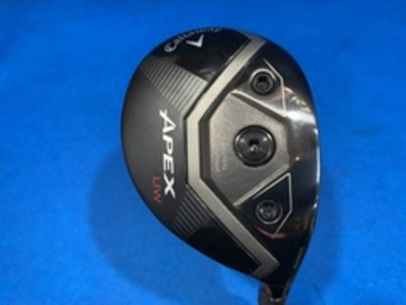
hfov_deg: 67.3
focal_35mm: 26
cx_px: 203
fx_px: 305
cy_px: 152
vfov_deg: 53.1
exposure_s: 1/60
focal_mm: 4.25
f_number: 1.8
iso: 160
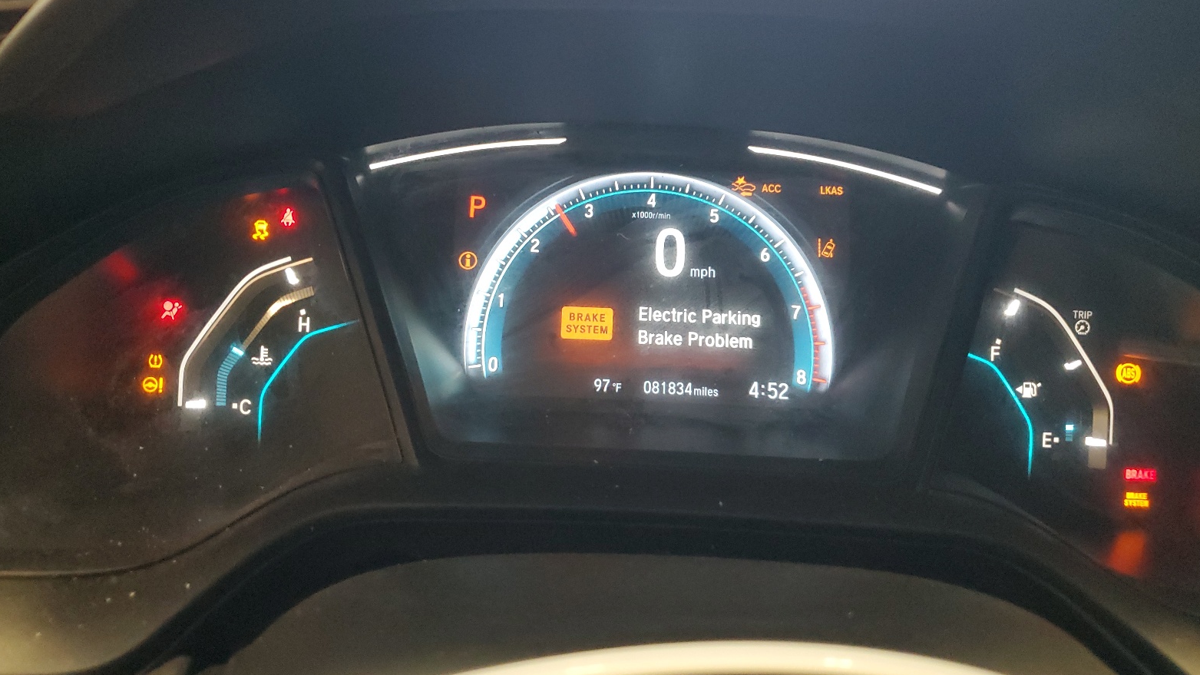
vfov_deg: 40.1
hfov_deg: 66.1
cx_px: 594
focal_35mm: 29
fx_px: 923
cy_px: 286
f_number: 1.5
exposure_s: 1/60.2
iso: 343
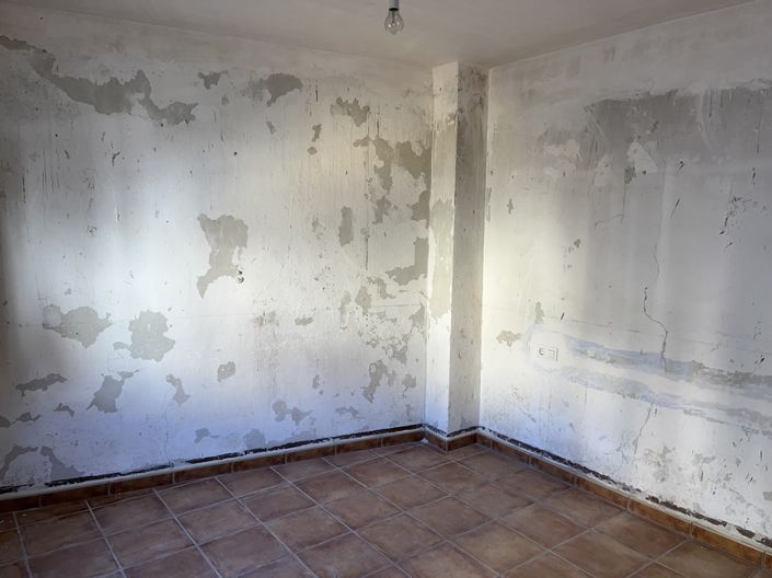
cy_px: 289
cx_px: 386
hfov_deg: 67.3
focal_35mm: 26
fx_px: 580
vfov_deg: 53.0
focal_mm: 5.1
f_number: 1.6
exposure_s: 1/43
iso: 64
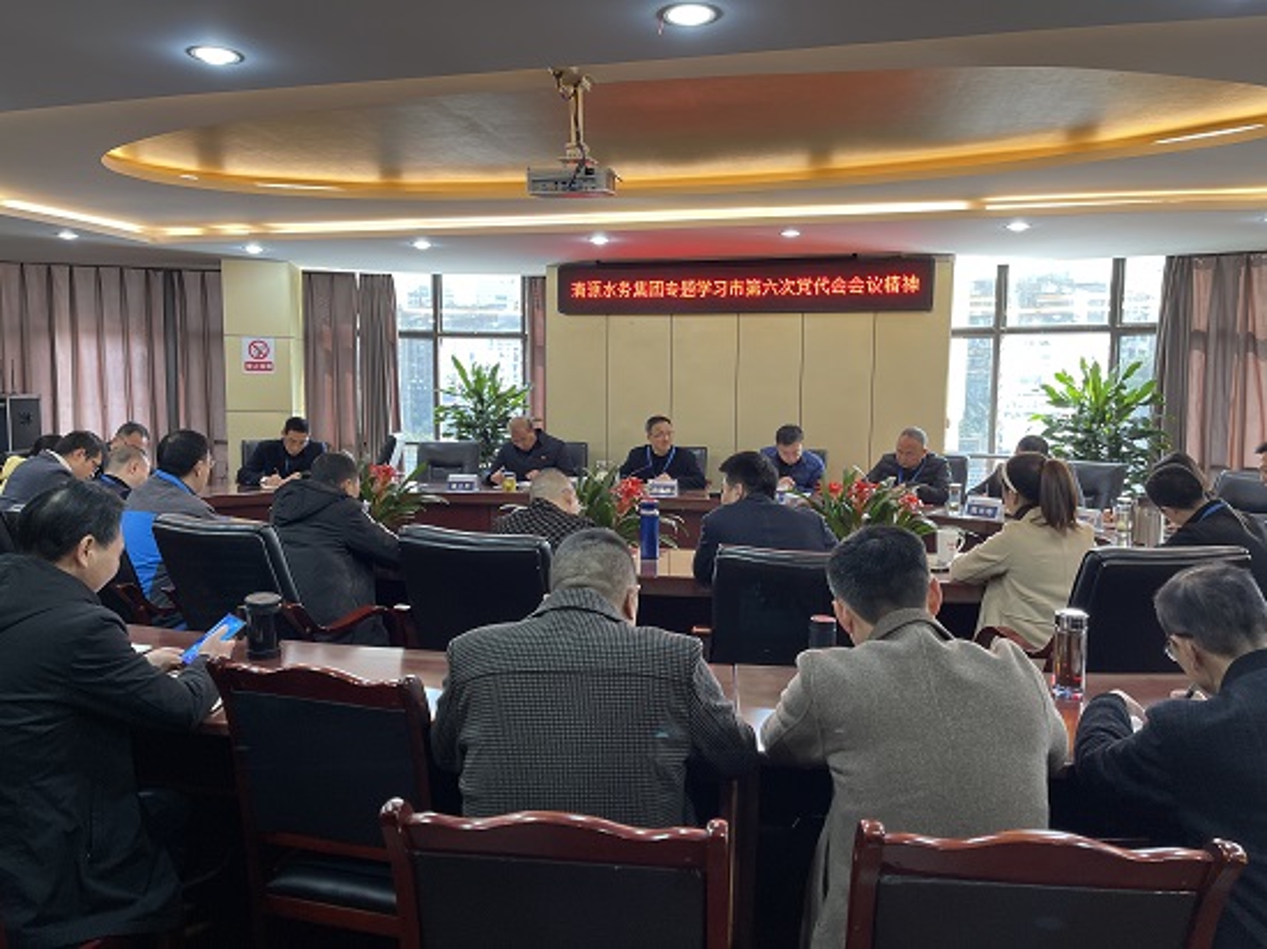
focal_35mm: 26
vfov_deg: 53.0
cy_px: 474
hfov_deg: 67.3
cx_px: 634
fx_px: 951
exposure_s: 1/100
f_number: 1.6
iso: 100
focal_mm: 5.1
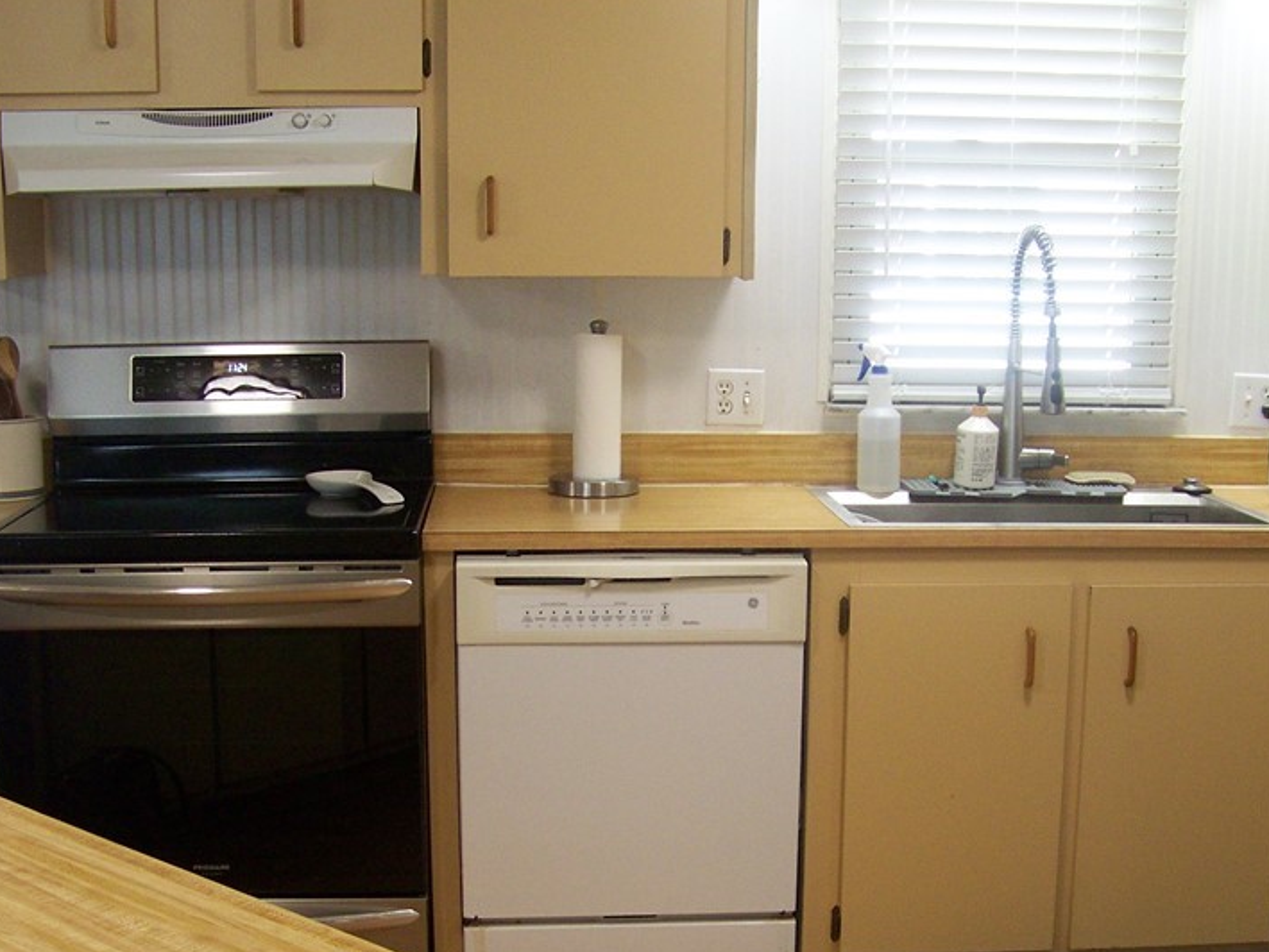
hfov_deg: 36.8
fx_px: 1907
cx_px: 648
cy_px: 673
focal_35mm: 52
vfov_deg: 27.8
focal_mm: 5.85
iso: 160
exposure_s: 1/30
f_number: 2.8
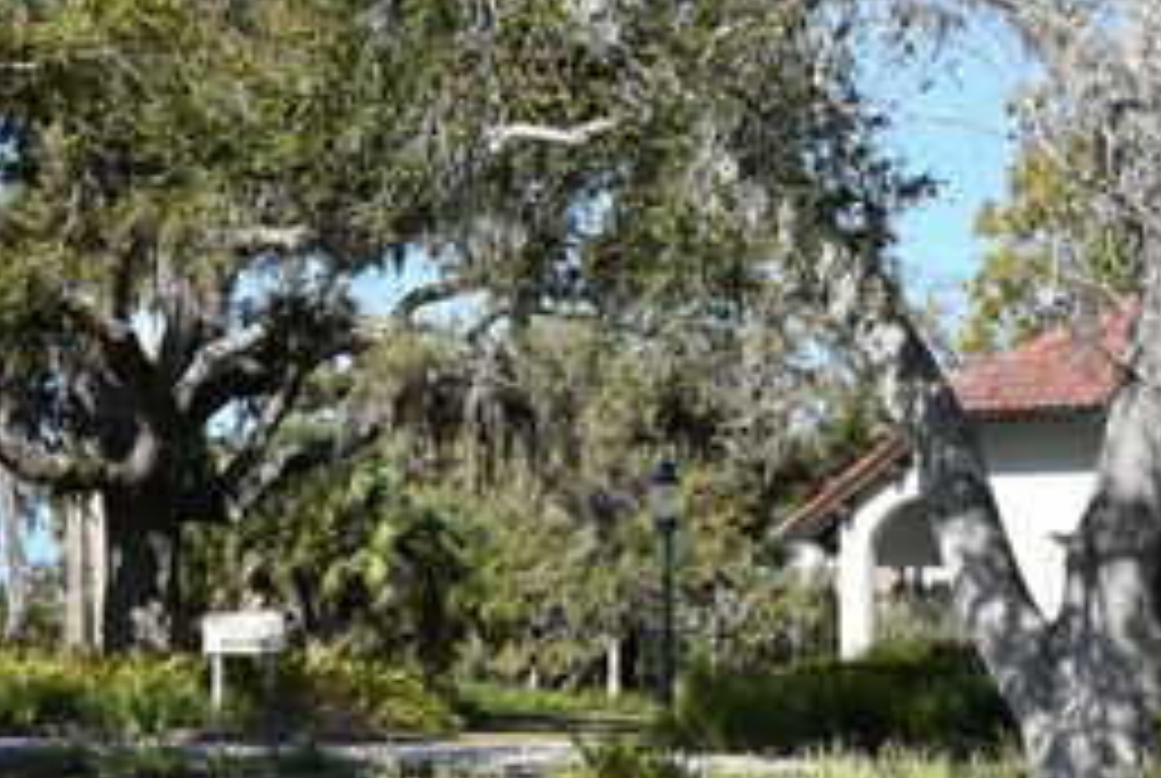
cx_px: 279
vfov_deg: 10.6
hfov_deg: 15.8
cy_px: 774
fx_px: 4167
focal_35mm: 129
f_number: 8
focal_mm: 26
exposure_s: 1/250
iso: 110
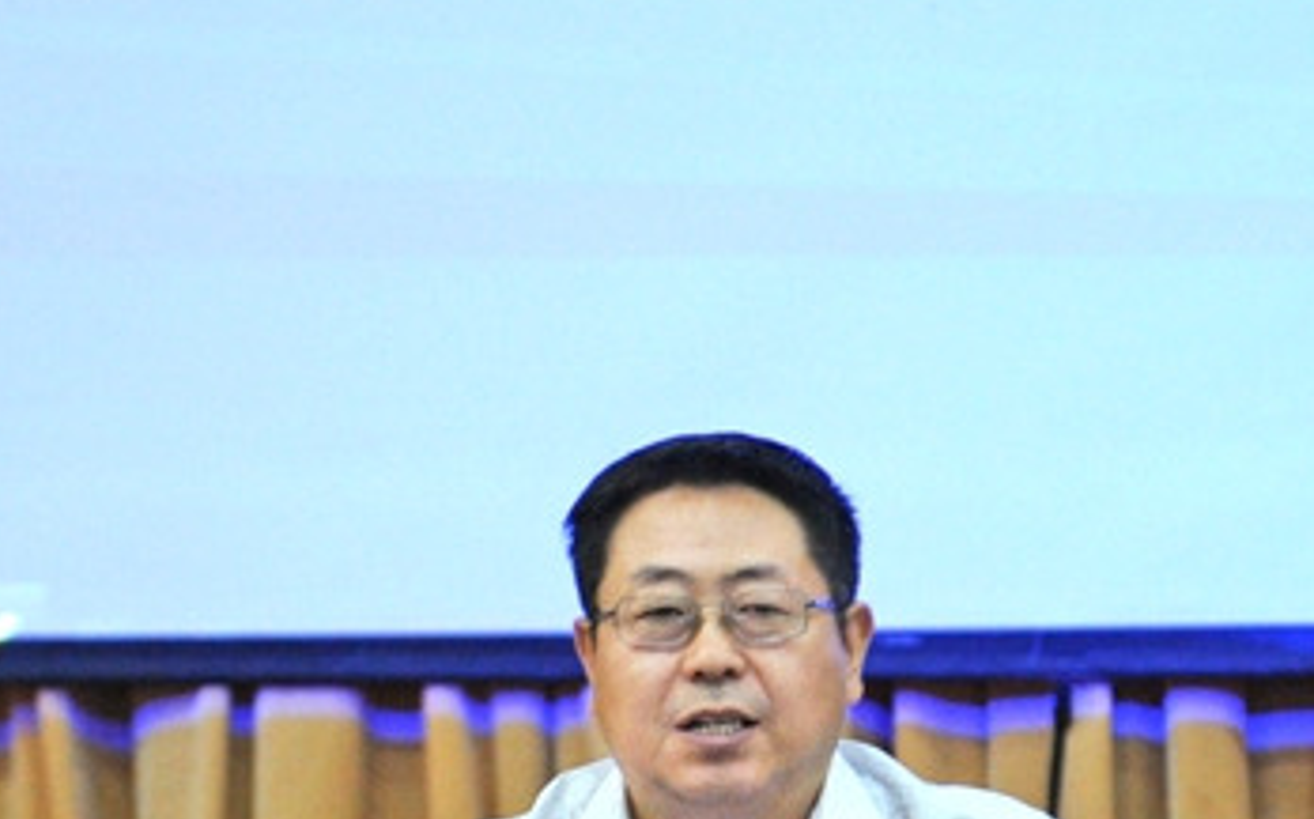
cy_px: 696
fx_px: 4402
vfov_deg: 10.6
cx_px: 770
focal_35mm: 123
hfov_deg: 17.0
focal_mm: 70
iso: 3200
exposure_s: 1/80
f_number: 2.8
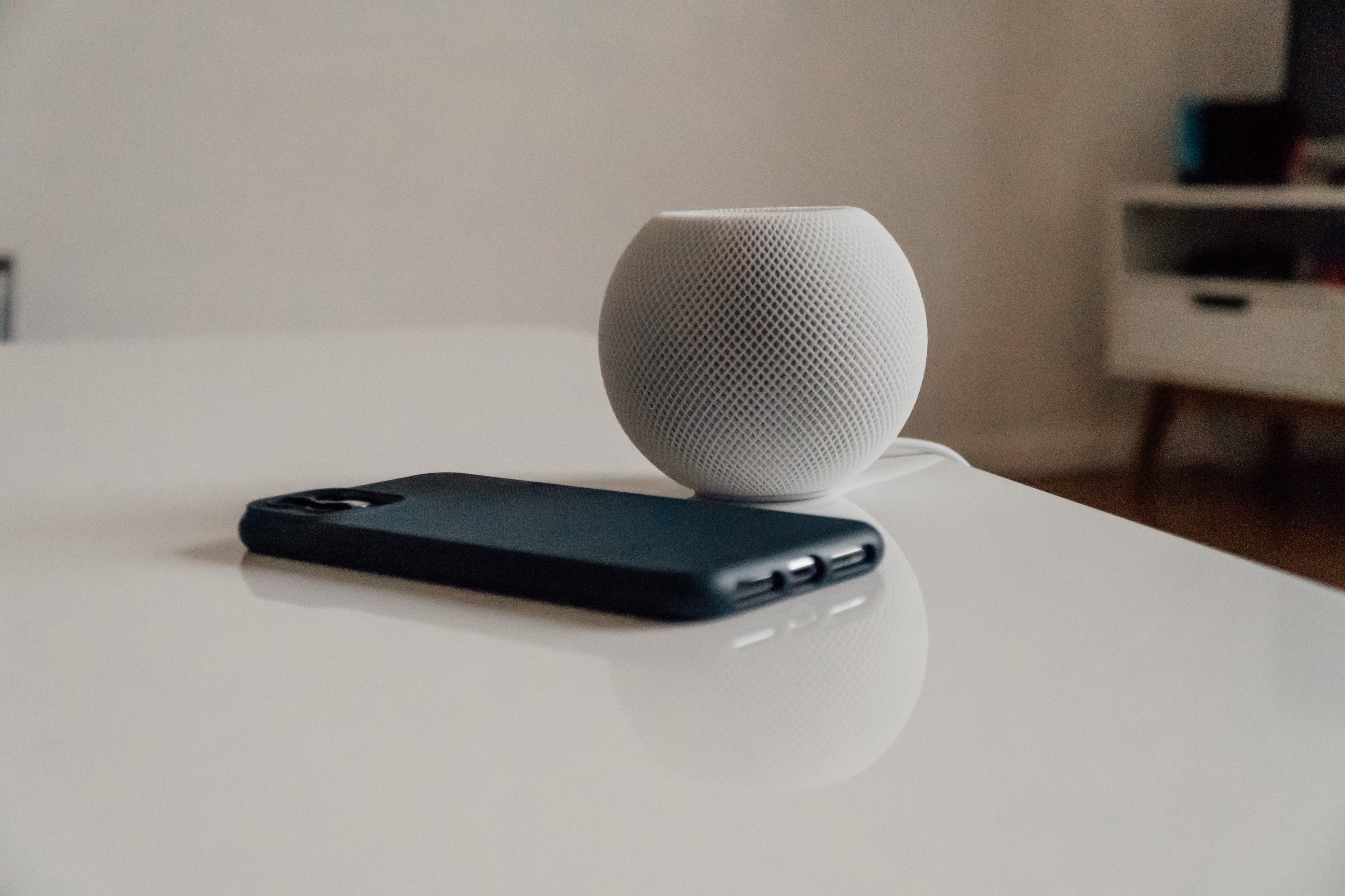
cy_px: 448
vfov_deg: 29.2
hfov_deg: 42.7
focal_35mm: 46
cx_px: 672
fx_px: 1718
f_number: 4
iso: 12800
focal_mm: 31
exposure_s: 1/2000
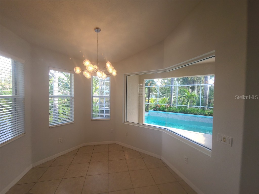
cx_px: 130
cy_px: 97
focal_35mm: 13
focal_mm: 2.2
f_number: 2.2
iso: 64
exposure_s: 1/120
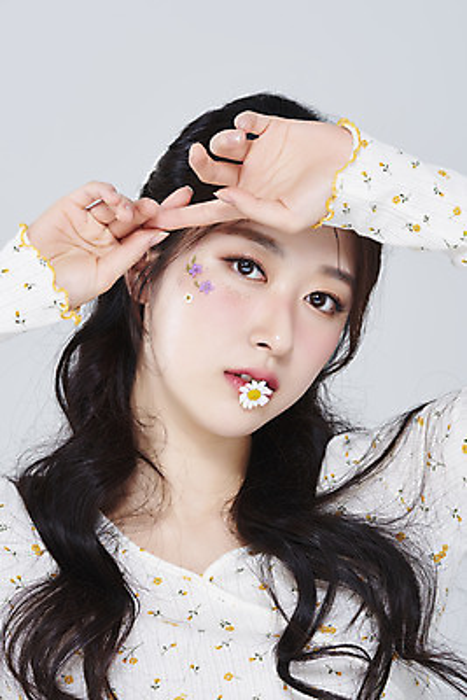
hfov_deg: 13.1
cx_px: 234
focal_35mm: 105
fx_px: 2041
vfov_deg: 19.4
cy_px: 350
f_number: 11
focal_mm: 105
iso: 64
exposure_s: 1/125
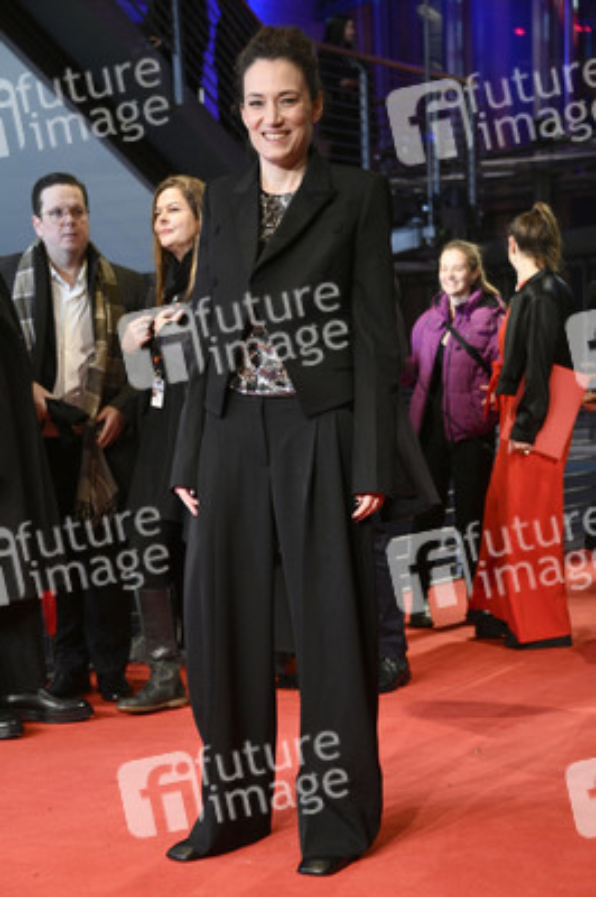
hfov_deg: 20.0
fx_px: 1691
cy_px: 448
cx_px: 298
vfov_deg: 29.7
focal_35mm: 68
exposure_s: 1/250
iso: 5000
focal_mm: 68
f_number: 4.8
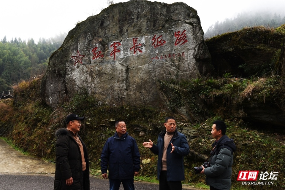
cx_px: 142
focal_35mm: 34
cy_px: 95
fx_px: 269
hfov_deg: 55.8
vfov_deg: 38.9
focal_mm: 34
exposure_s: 1/40
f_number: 11
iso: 100
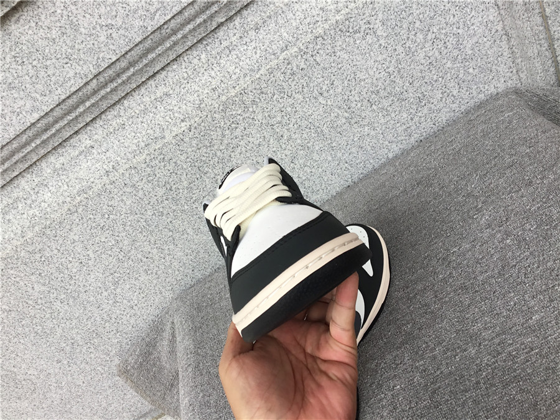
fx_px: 502
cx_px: 280
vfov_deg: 45.4
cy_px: 210
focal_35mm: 31
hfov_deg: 58.4
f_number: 2.4
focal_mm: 3.3
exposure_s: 1/141
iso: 25
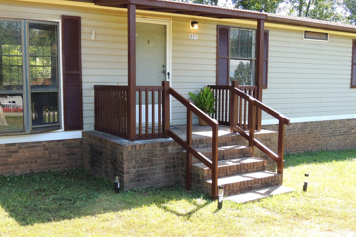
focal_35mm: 42
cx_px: 179
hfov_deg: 46.4
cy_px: 125
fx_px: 415
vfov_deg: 31.9
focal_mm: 7.1
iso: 100
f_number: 3.3
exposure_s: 1/160
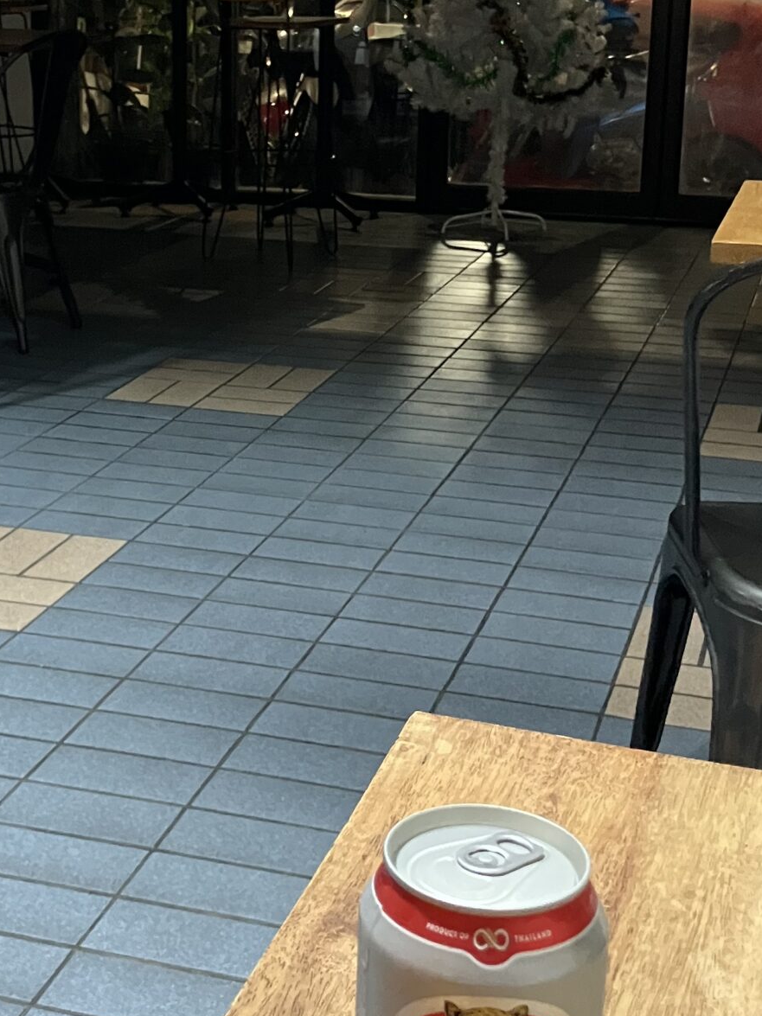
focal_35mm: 61
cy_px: 387
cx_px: 259
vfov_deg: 31.6
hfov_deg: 23.9
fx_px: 1791
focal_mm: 3.99
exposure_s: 1/30
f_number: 1.8
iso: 640
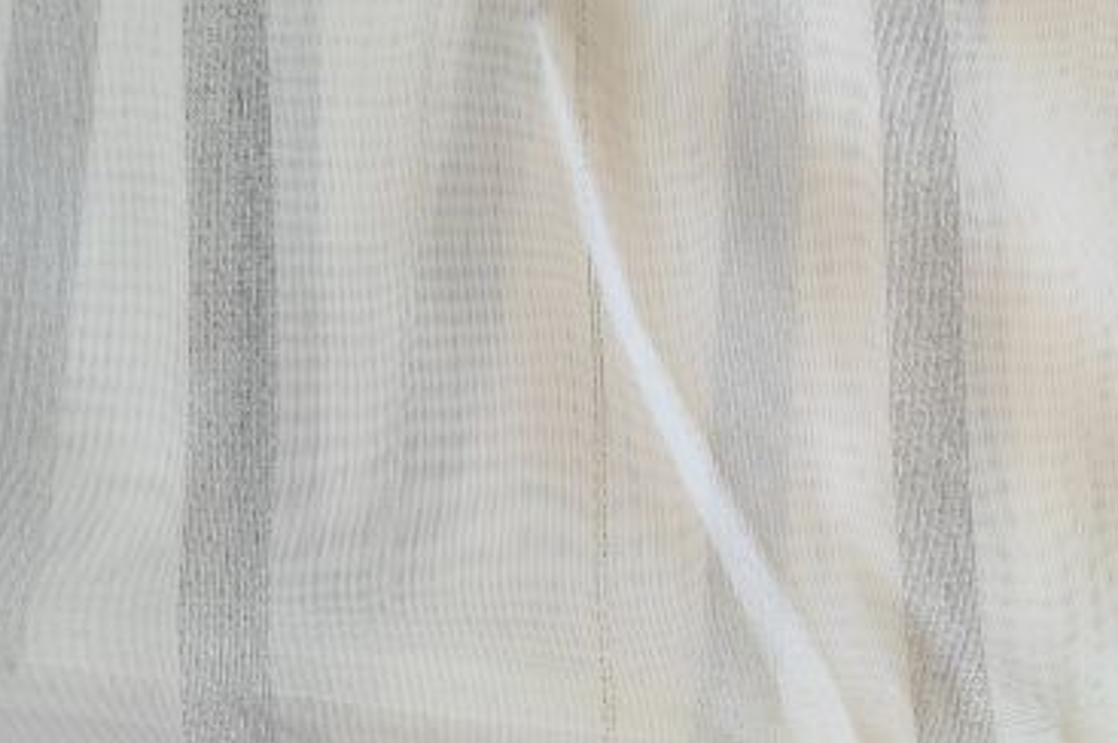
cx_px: 914
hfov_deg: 32.9
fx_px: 1831
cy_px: 350
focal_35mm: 59
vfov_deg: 22.9
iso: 50
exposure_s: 1/320
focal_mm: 5.4
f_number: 1.8
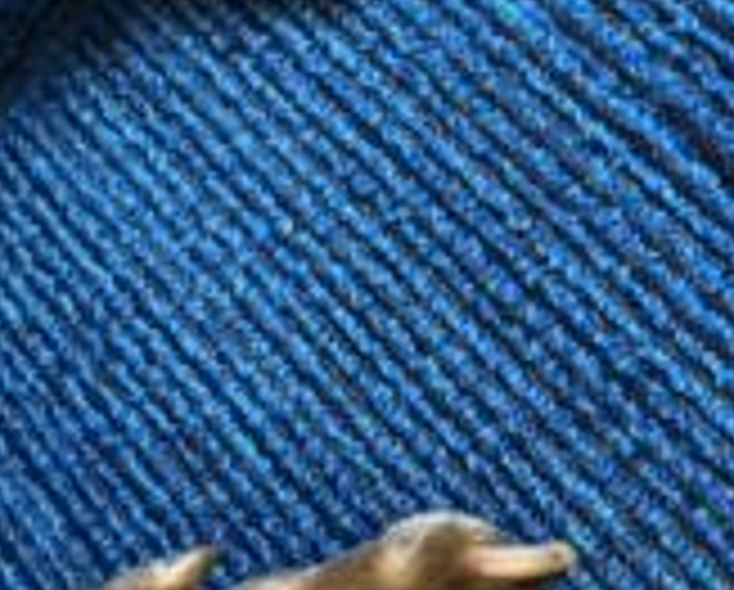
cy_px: 288
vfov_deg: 22.9
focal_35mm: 67
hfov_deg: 27.8
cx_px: 563
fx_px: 1458
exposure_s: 1/16
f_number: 1.8
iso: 50
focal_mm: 3.99
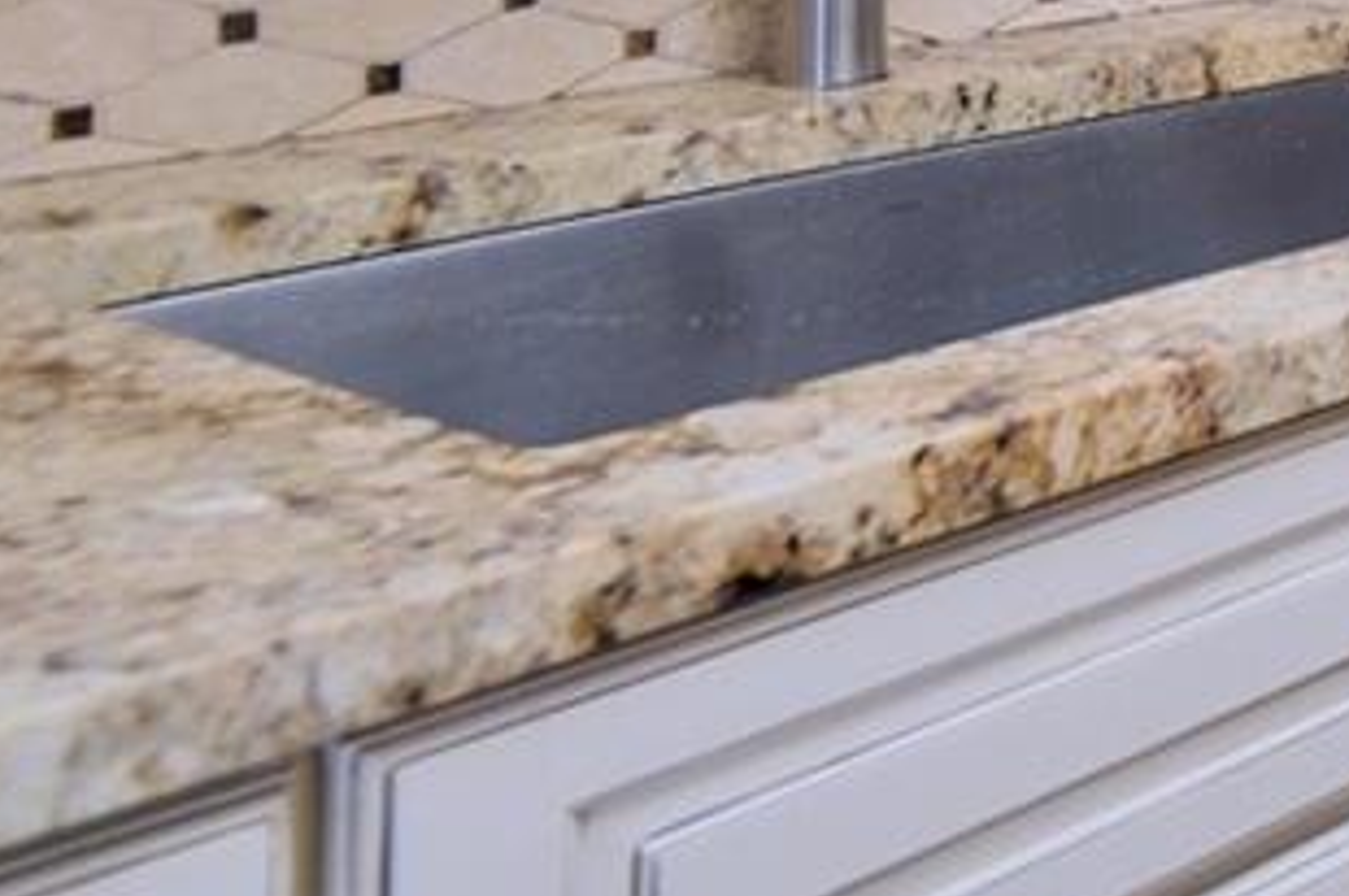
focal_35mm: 62
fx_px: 2321
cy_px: -405
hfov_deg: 22.3
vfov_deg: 19.4
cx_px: 2315
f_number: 2.8
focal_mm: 8
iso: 640
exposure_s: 1/200
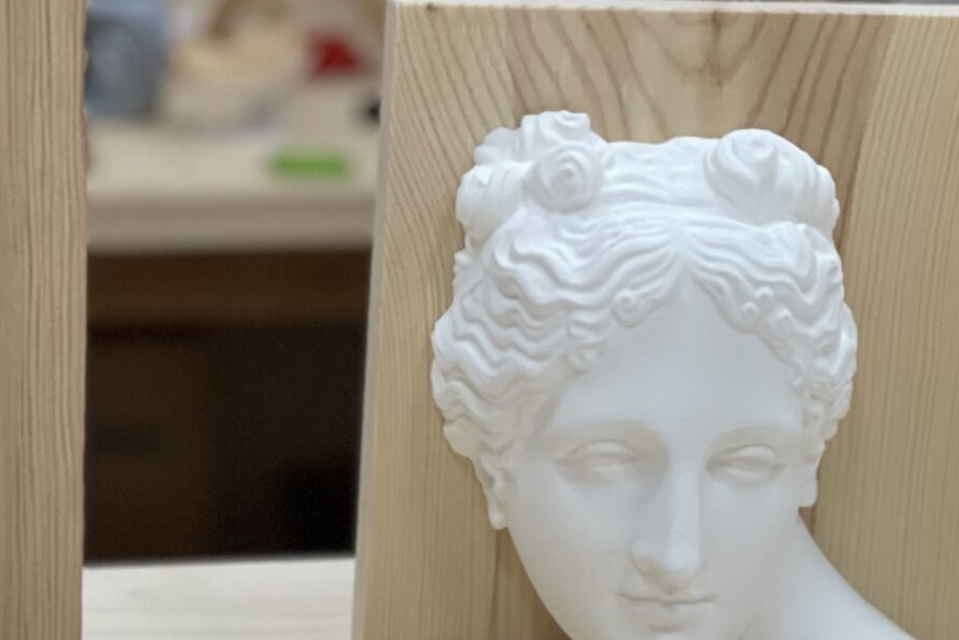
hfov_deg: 14.3
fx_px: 3782
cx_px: 157
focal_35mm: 142
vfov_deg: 9.7
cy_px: 405
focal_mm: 7.5
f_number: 2.2
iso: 200
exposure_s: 1/100
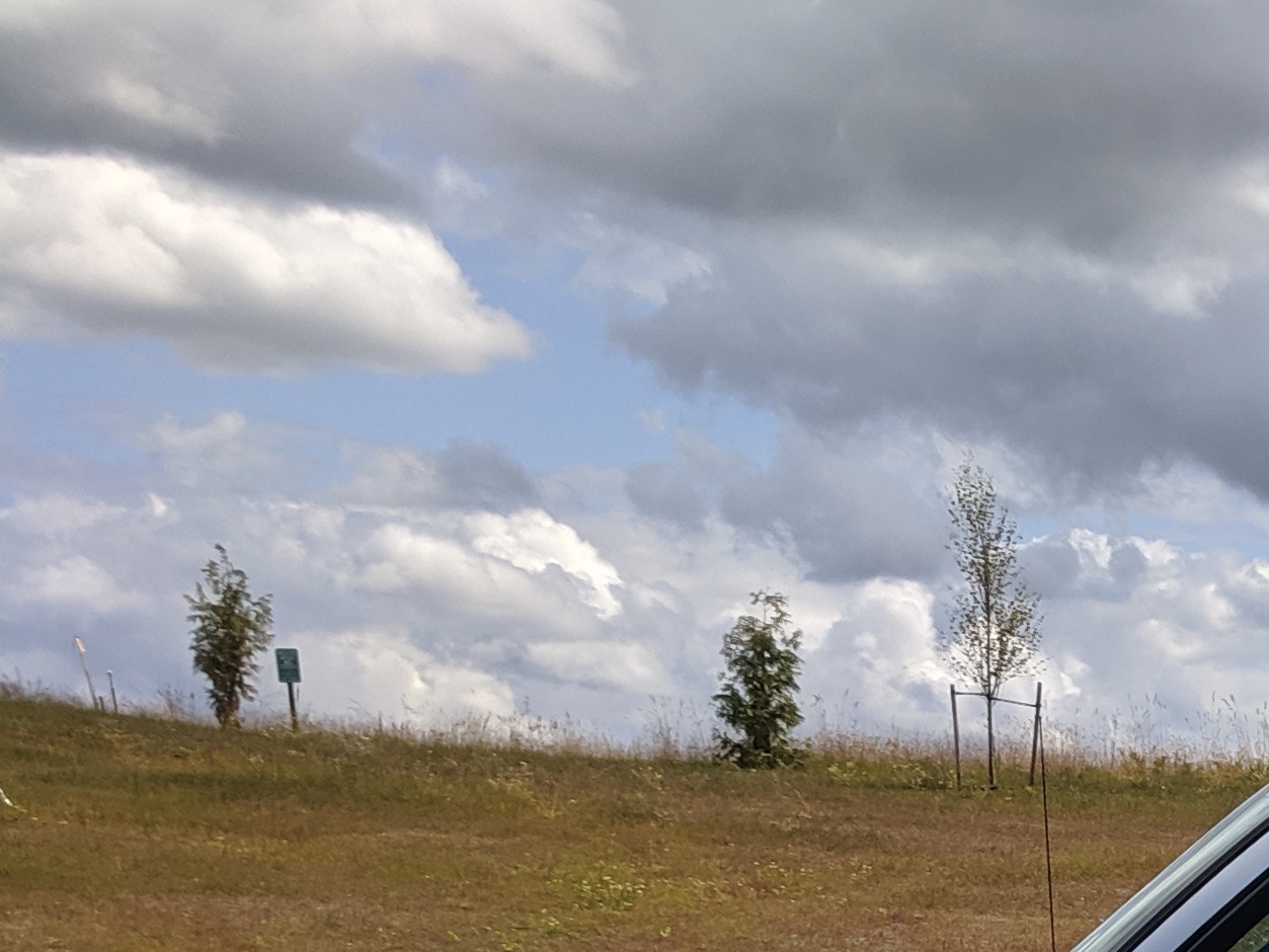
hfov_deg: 19.6
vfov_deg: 15.9
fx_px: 3080
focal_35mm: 84
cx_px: 2018
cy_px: 1497
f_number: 2
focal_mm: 4.67
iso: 44
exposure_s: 1/2387
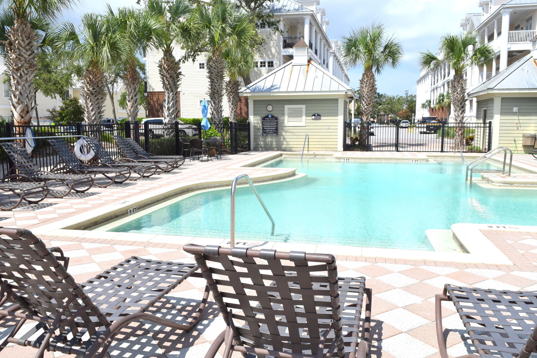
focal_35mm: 30
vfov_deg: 43.6
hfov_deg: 61.9
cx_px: 268
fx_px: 447
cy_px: 179
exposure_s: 1/500
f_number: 11
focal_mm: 20
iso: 200
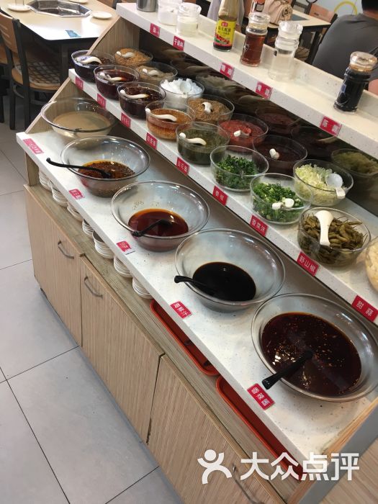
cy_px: 252
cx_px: 189
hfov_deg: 48.2
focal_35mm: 29
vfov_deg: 61.7
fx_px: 422
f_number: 2.2
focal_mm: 4.15
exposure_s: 1/33
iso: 80
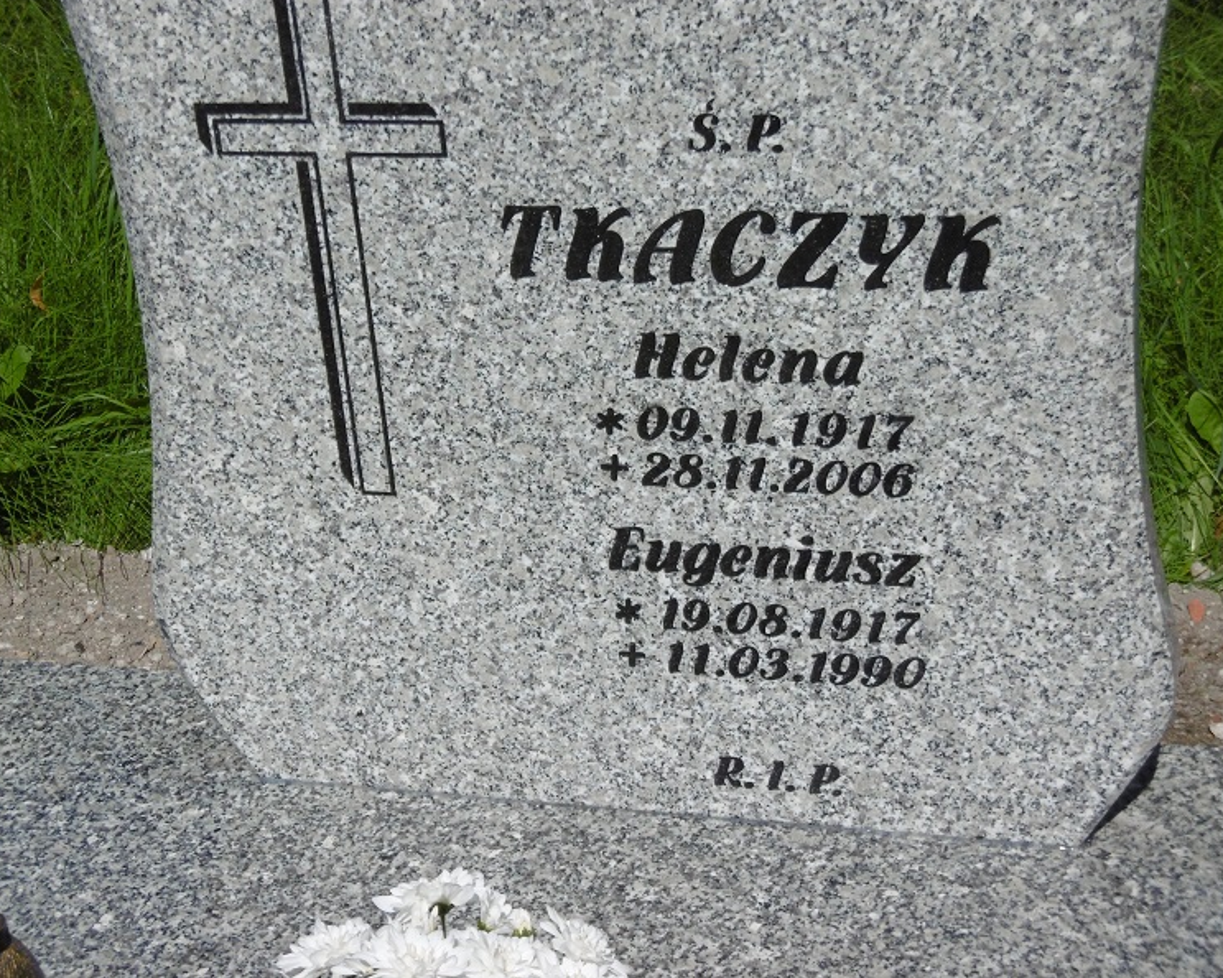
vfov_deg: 18.7
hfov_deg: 23.3
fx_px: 2967
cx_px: 609
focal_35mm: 82
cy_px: 487
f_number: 11.4
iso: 100
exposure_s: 1/320
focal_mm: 14
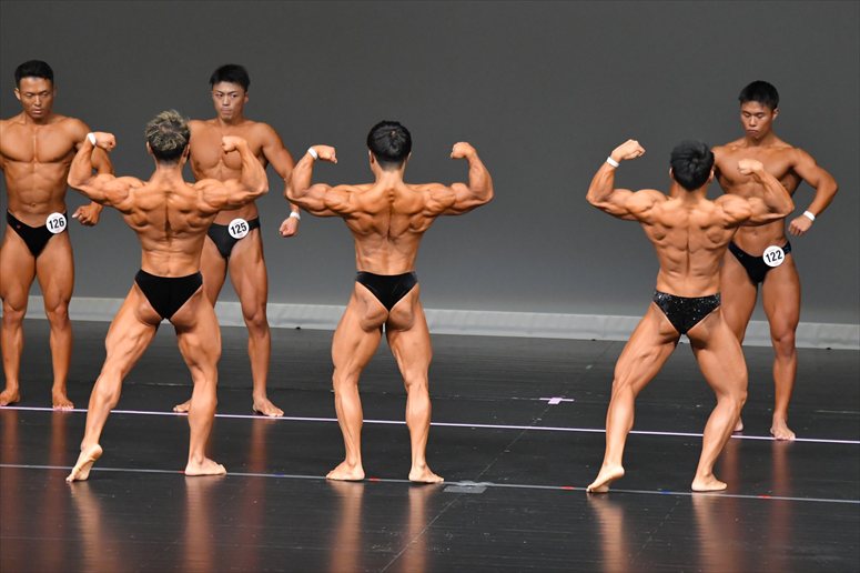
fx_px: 6447
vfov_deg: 5.1
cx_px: 430
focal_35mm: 270
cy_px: 286
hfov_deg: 7.6
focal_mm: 180
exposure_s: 1/400
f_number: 5.6
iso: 5000
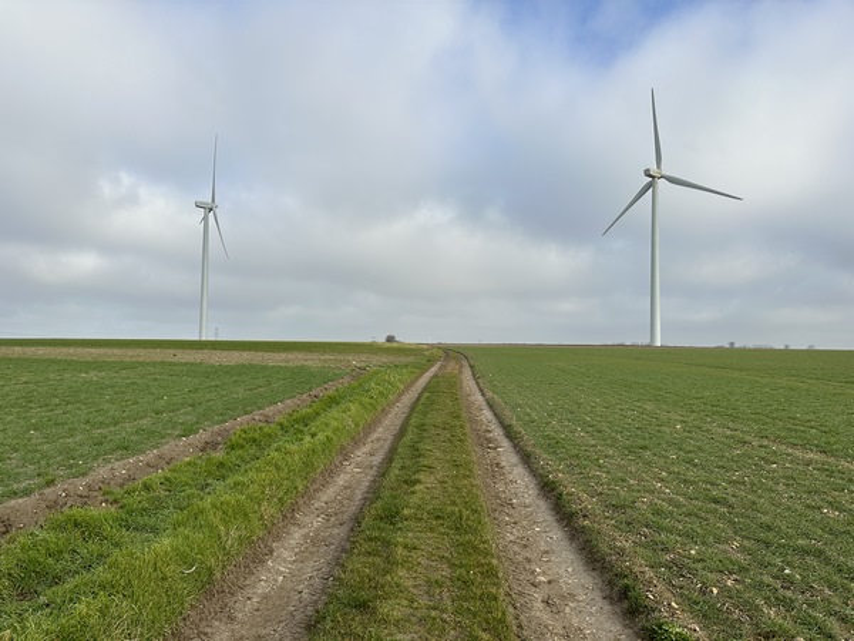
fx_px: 592
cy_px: 320
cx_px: 427
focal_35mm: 24
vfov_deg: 56.8
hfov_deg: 71.6
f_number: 1.78
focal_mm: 6.86
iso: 80
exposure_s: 1/4348
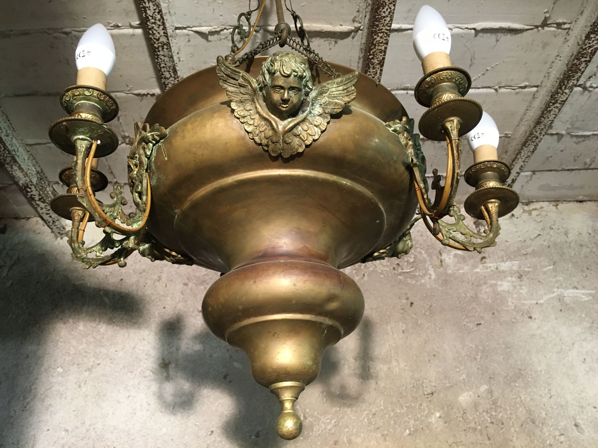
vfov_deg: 48.2
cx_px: 299
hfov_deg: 61.7
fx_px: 501
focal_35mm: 29
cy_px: 224
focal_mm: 4.15
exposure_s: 1/33
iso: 200
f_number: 2.2
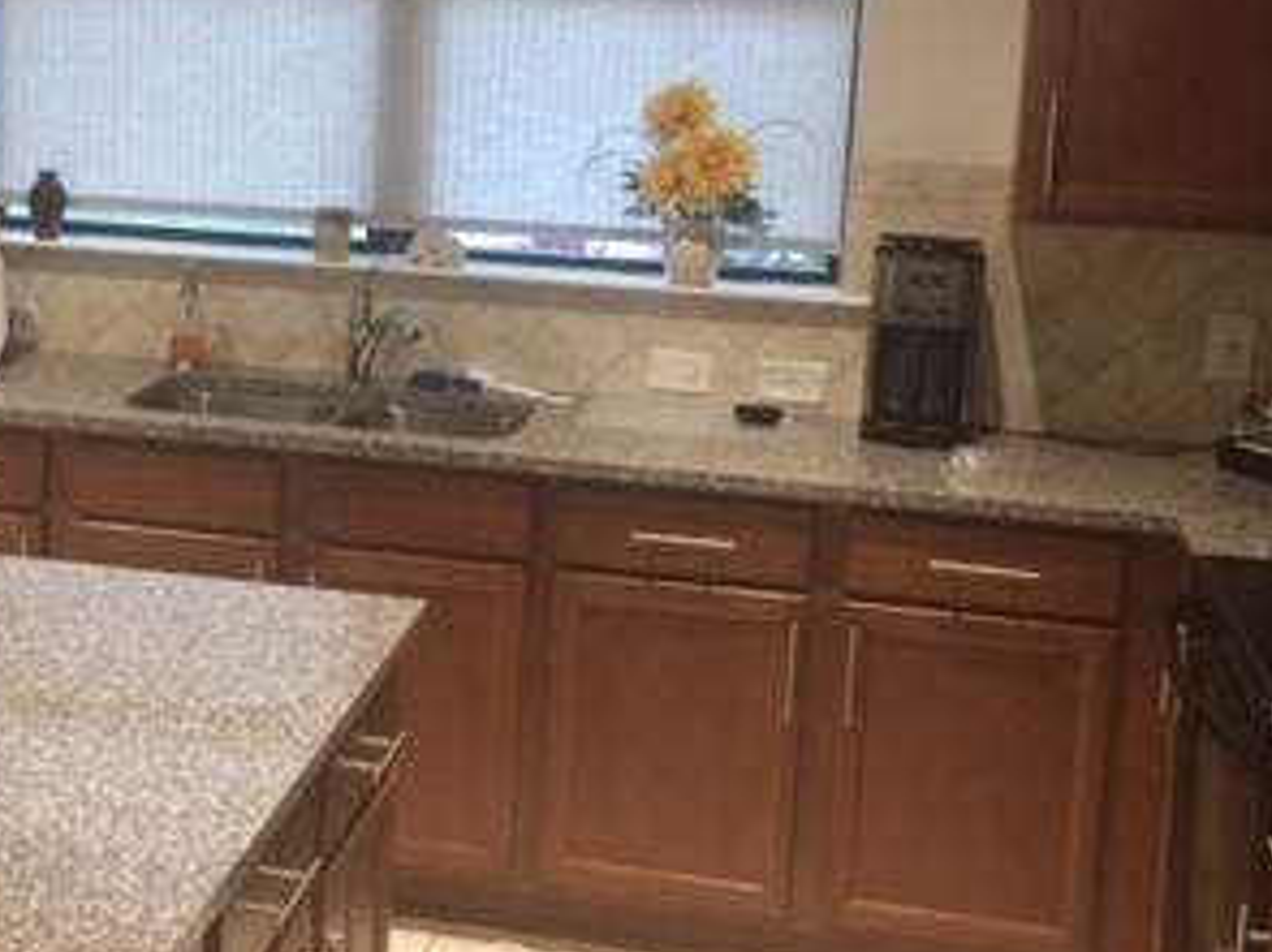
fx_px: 2314
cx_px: 211
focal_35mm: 63
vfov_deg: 23.2
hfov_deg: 29.8
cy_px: 319
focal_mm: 4.15
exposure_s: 1/15
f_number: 2.2
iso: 64
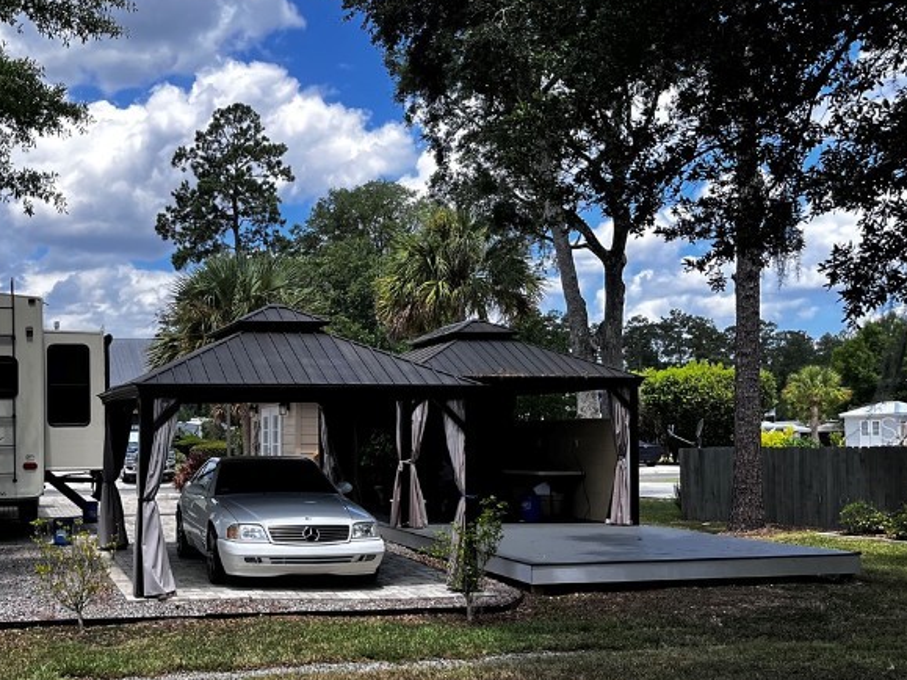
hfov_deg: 40.1
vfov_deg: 31.4
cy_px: 428
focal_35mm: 46
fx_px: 1205
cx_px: 226
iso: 50
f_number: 1.6
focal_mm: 5.1
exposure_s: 1/2179
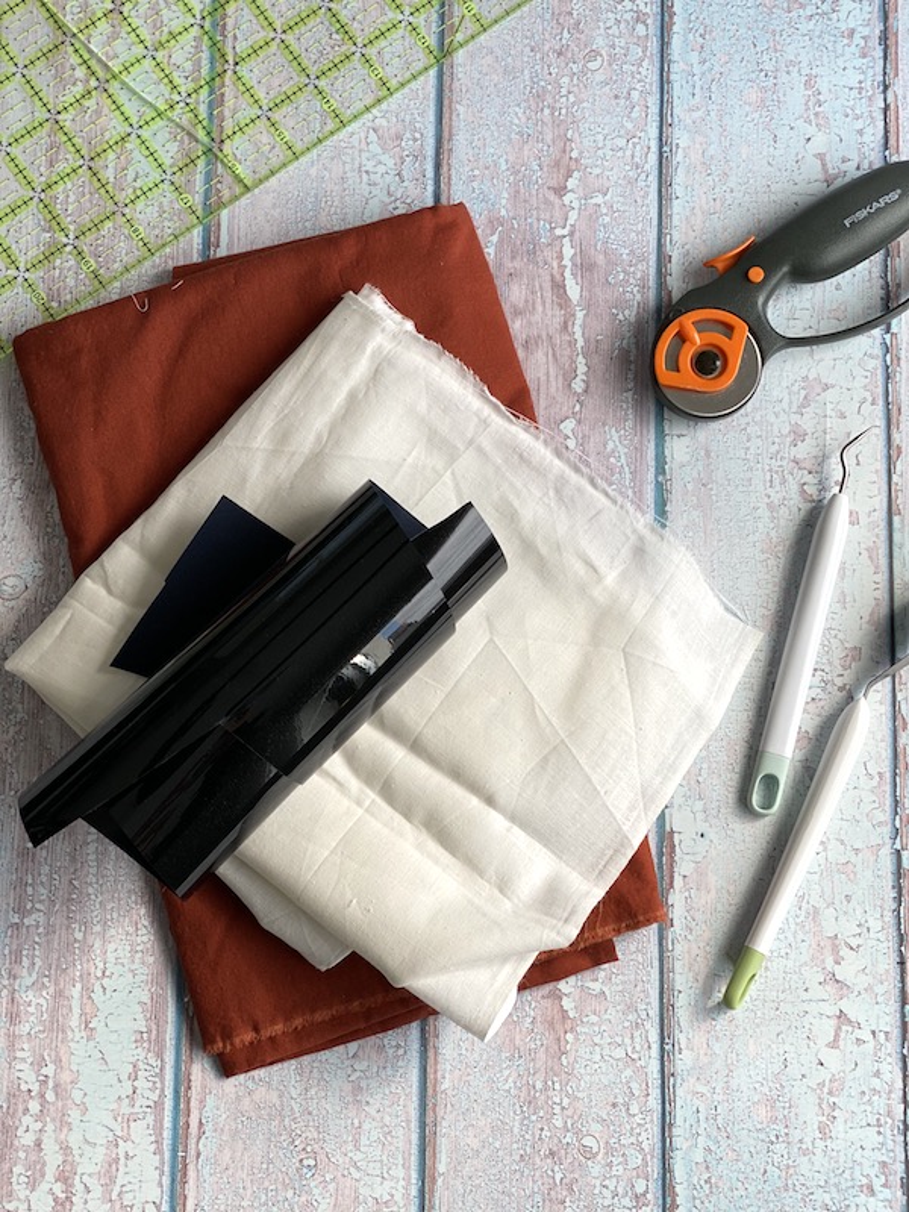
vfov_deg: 36.8
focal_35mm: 52
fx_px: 1821
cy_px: 606
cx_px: 454
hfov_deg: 28.0
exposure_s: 1/417
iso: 20
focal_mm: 6
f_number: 2
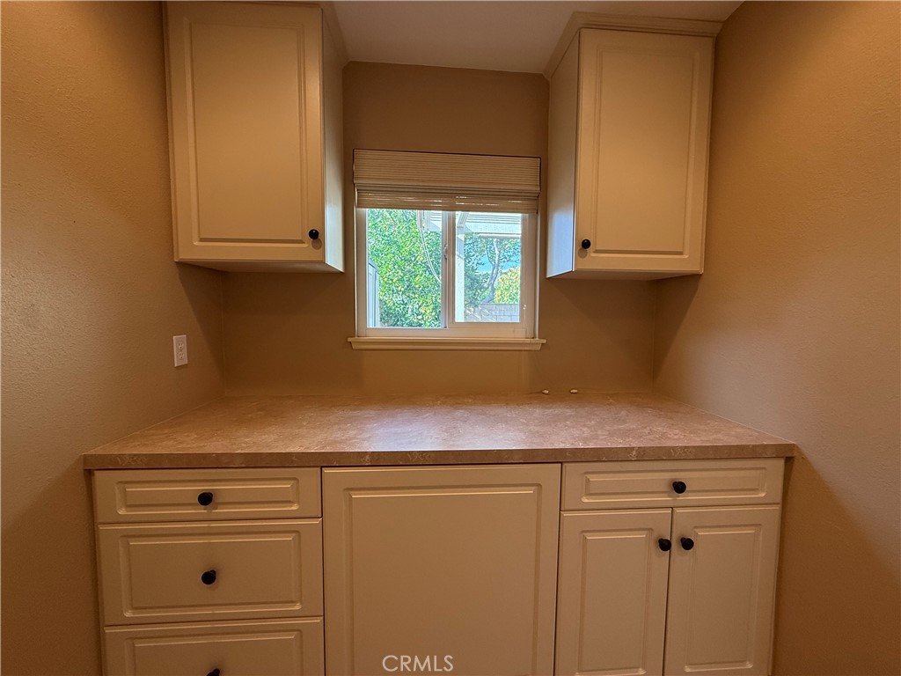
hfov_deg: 102.1
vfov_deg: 85.7
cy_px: 338
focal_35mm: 14
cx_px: 450
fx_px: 364
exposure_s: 1/120
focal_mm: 2.22
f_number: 2.2
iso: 125
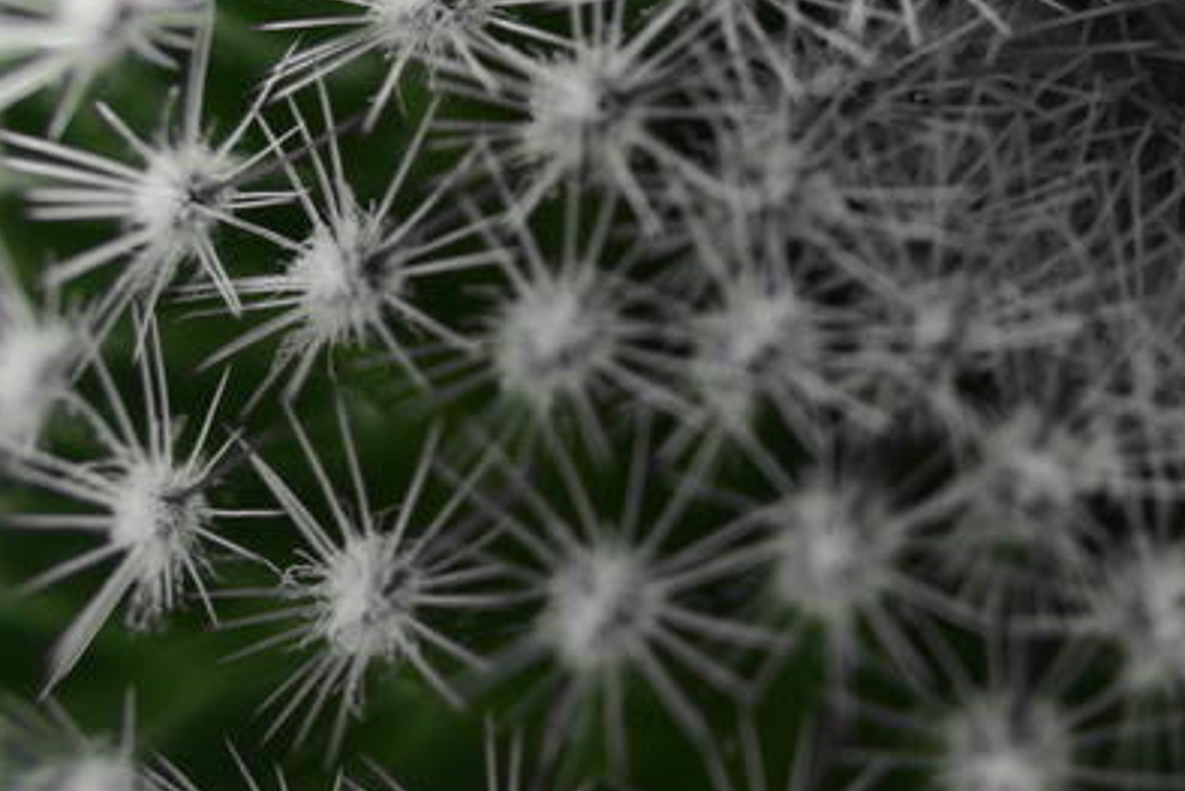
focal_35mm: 153
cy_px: 257
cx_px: 689
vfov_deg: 9.0
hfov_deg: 13.4
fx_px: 5035
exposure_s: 3
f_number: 8
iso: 100
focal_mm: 55
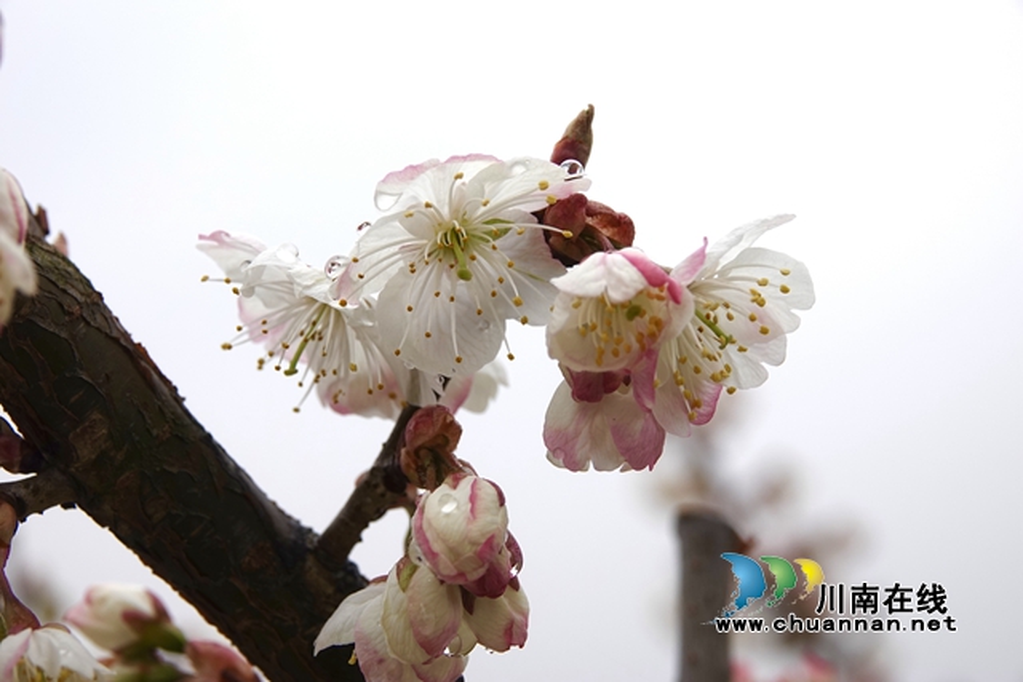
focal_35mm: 81
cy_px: 341
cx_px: 512
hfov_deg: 25.1
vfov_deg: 16.9
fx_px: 2302
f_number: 4
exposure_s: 1/400
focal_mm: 29.69
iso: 100
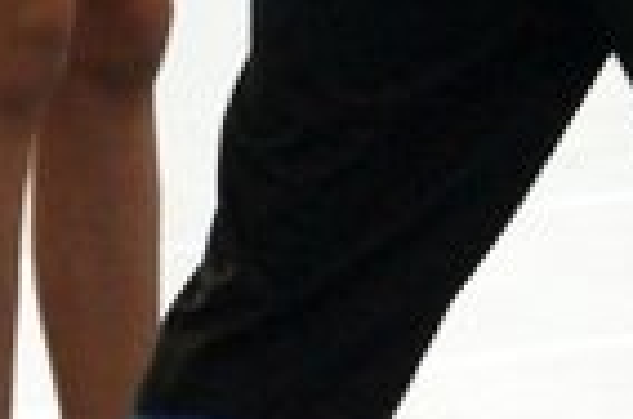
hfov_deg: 4.7
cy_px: -341
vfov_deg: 3.1
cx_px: 1444
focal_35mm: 434
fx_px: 7614
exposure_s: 1/200
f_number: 4
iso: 800
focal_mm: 40
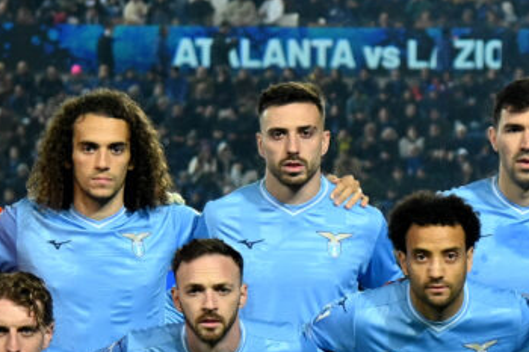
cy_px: 427
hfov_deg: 10.7
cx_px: 316
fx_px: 2835
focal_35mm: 193
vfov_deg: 7.1
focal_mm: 66
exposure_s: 1/1250
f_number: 4
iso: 2500
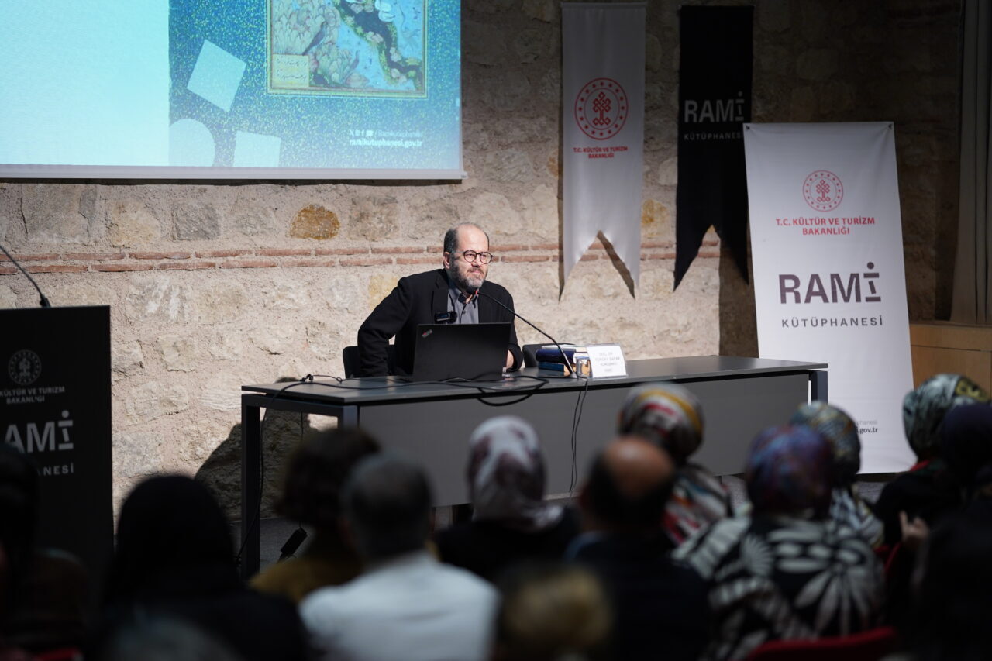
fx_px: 2342
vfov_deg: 16.1
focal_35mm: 85
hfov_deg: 23.9
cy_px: 330
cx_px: 496
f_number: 1.4
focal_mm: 85
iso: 800
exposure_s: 1/320
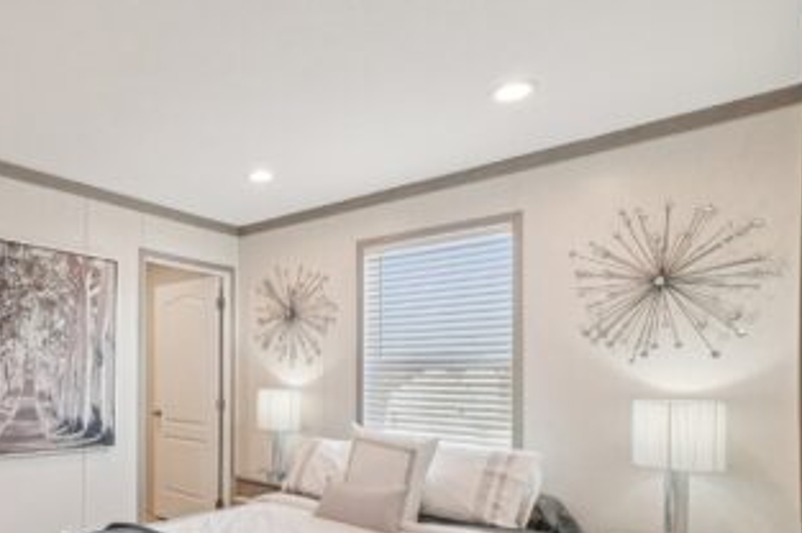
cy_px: 375
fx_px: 534
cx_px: 205
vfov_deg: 51.5
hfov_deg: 69.2
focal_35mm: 24
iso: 400
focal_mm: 10
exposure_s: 1/30
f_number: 8
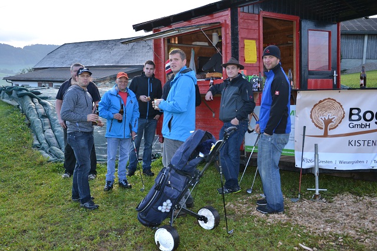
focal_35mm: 39
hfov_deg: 49.6
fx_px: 408
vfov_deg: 34.2
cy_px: 126
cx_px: 188
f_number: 4
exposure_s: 1/125
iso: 160
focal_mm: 26
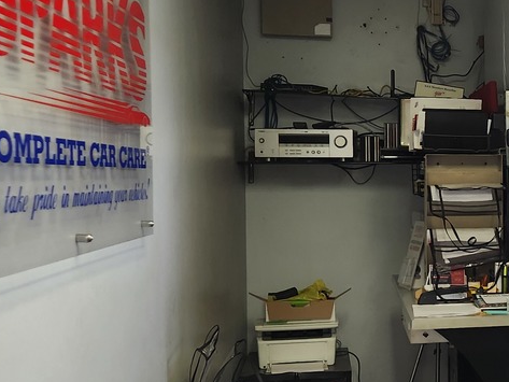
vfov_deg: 21.0
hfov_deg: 25.1
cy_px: 218
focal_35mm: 70
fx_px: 1030
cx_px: 604
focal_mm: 5.4
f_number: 1.8
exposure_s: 1/120
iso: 100
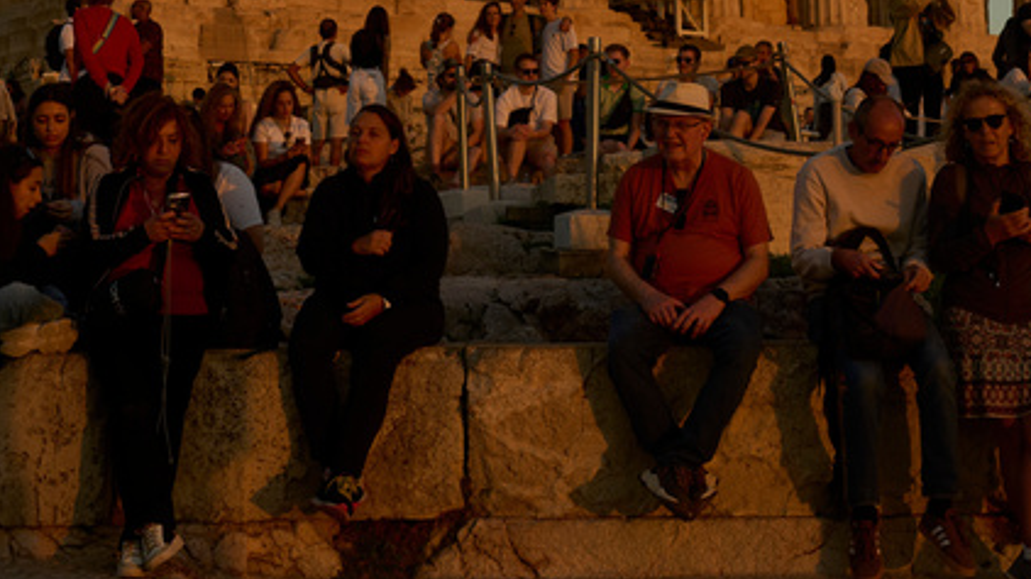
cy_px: -126
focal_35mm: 89
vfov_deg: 13.2
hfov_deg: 23.9
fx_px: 2432
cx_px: 442
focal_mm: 35
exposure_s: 1/320
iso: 200
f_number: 6.3
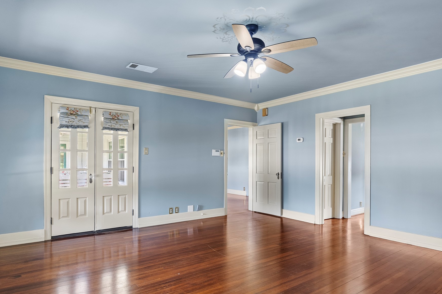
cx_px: 218
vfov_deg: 61.3
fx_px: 245
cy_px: 179
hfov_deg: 84.0
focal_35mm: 20
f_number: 8
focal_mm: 16
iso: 400
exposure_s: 1
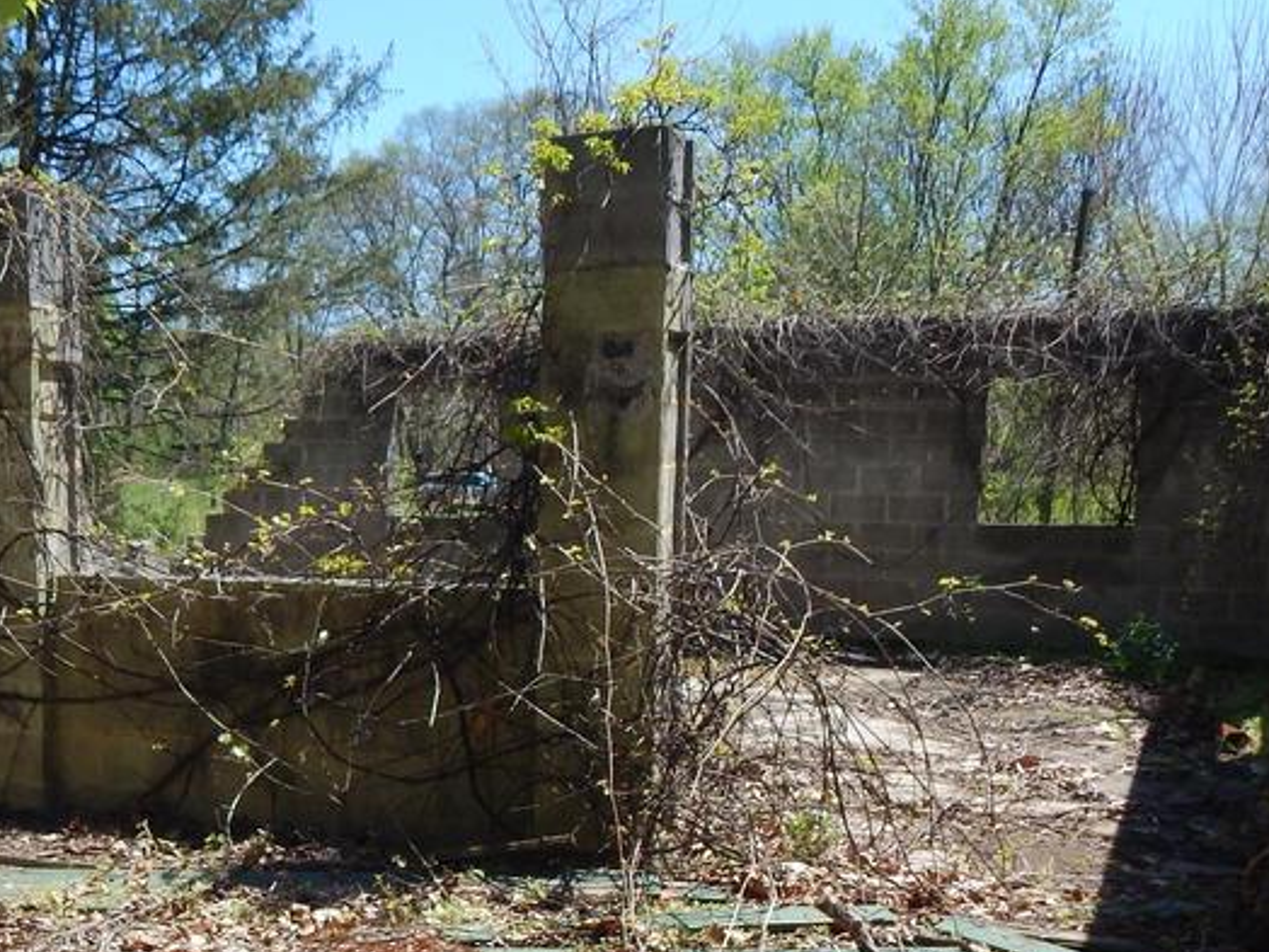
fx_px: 1576
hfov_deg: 42.6
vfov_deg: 32.9
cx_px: 327
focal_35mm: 43
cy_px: 717
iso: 125
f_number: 3
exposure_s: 1/1250
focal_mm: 4
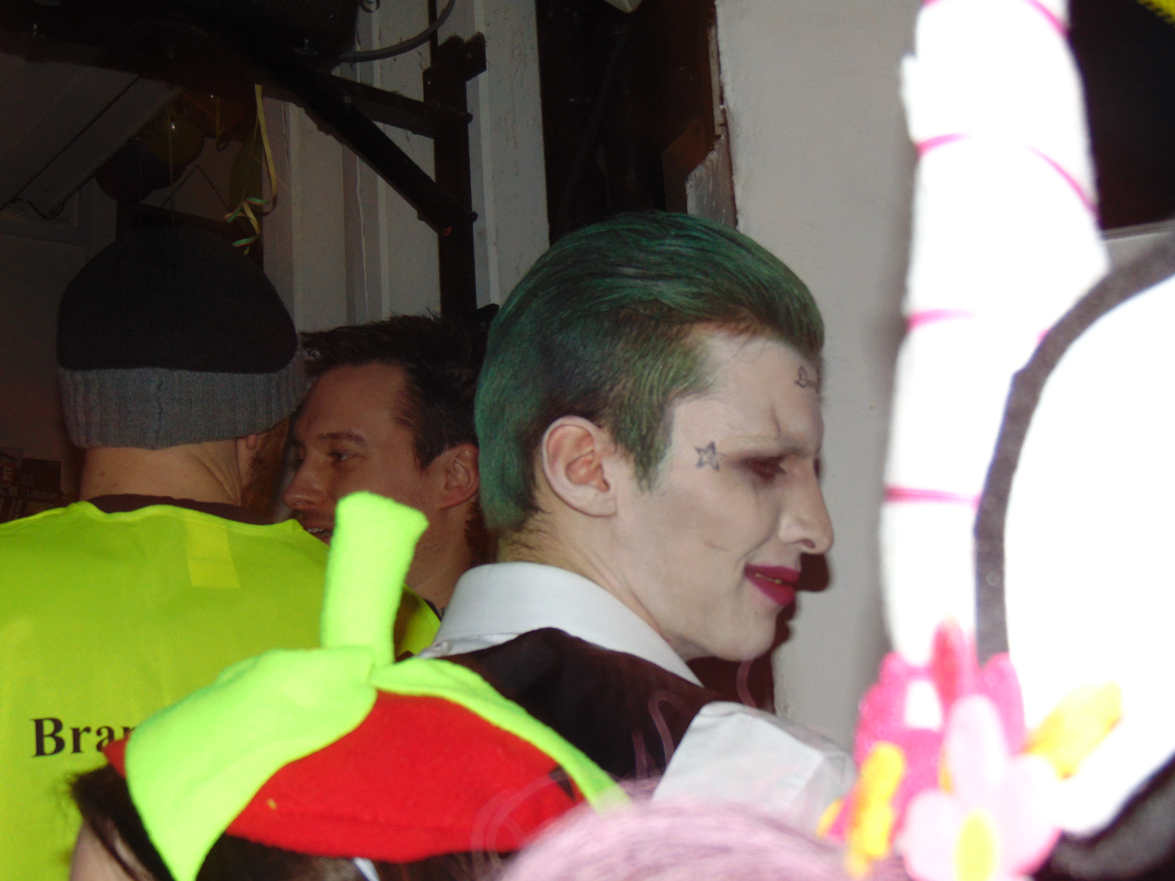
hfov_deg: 38.2
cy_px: 440
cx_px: 588
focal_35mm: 50
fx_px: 1697
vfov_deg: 29.1
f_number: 3.5
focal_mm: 9
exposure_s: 1/8
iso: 200
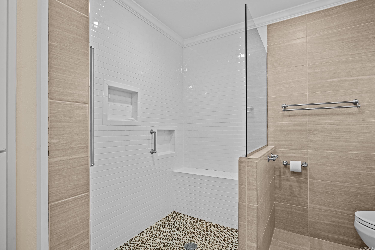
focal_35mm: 17
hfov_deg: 93.3
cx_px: 188
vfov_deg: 70.4
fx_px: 177
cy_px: 125
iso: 800
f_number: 7.1
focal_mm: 11.5
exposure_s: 1/2.5
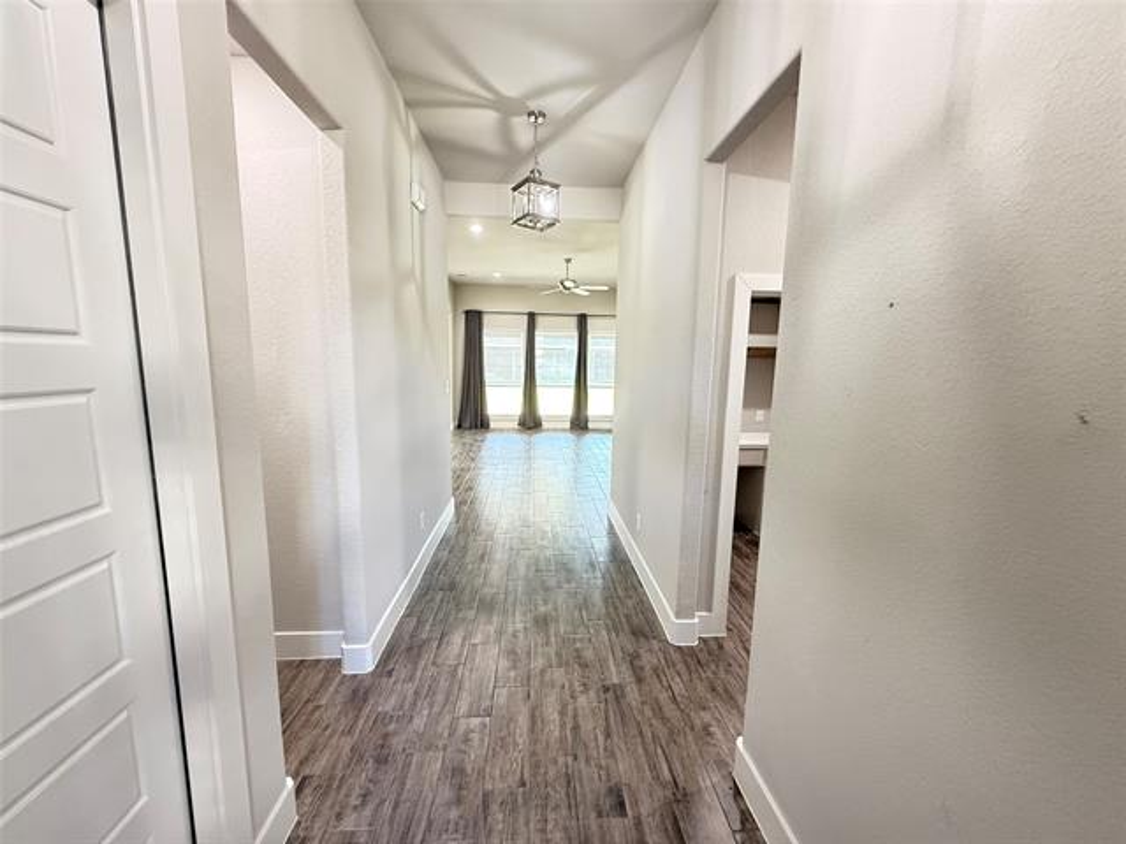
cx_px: 563
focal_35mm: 14
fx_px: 455
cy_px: 422
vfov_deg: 85.7
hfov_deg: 102.1
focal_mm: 2.22
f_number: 2.2
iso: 640
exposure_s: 1/60
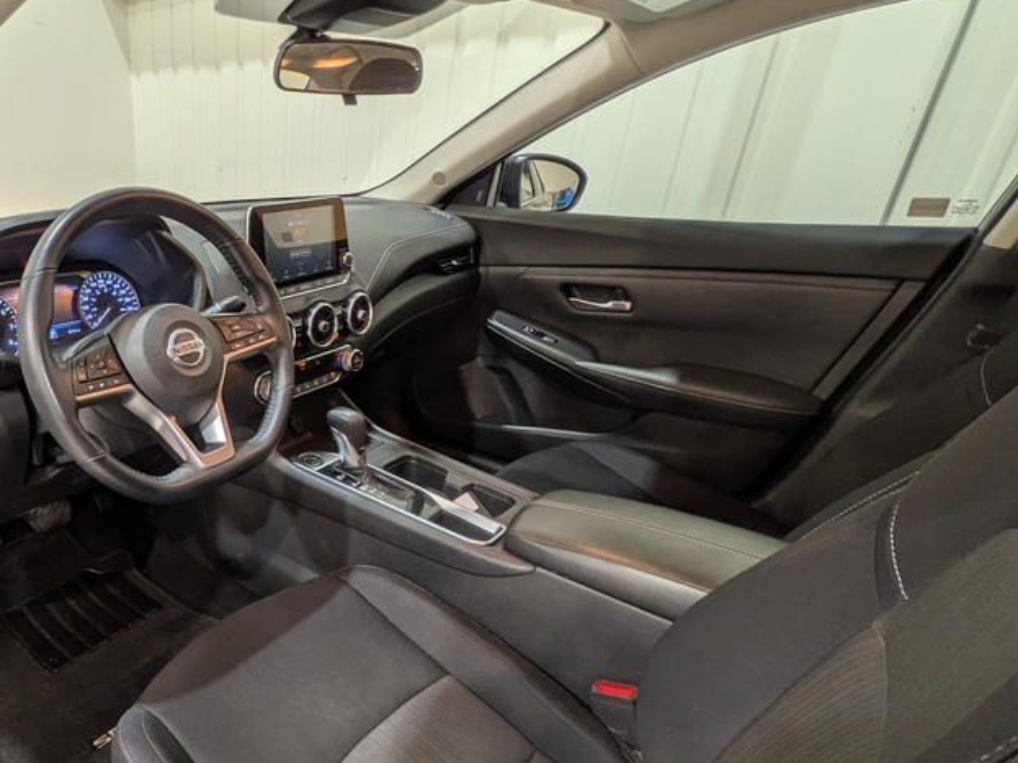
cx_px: 222
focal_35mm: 23
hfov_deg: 67.8
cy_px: 449
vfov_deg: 58.5
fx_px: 676
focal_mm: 1.83
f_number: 2.2
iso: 50
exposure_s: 1/30
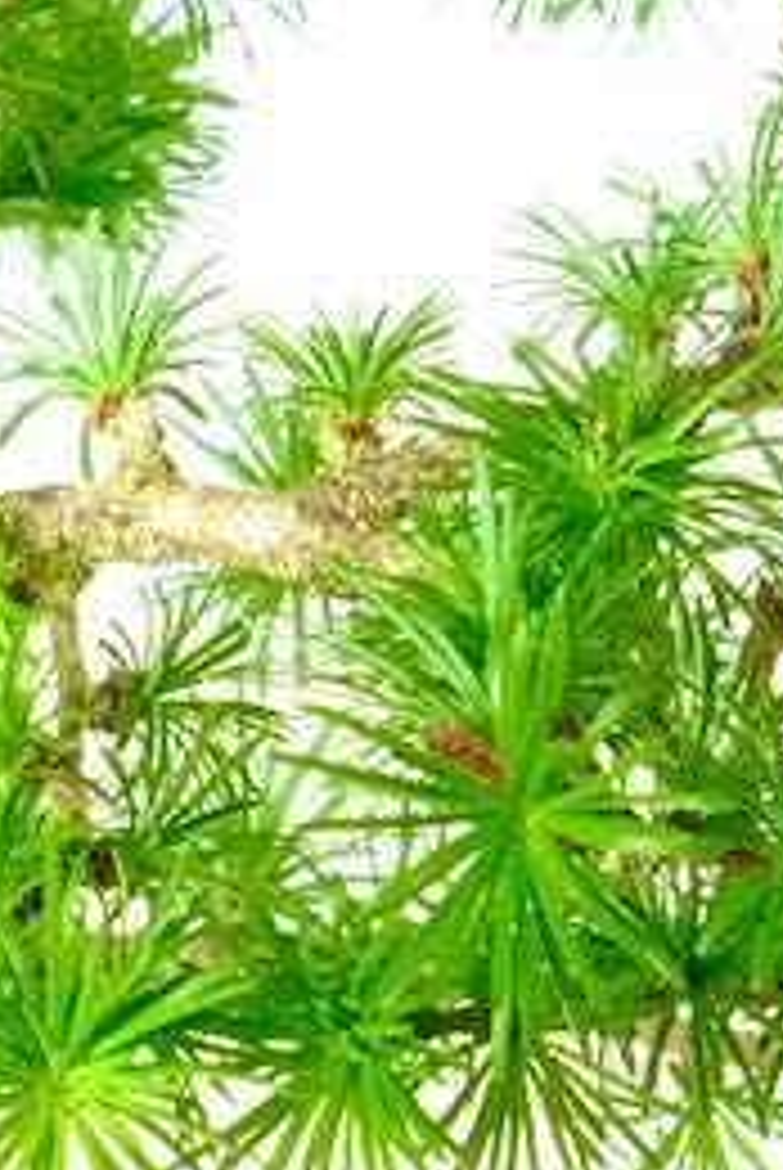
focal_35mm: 467
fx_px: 15194
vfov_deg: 4.4
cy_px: 490
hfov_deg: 2.9
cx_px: -540
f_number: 10
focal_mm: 63
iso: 2500
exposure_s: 1/30
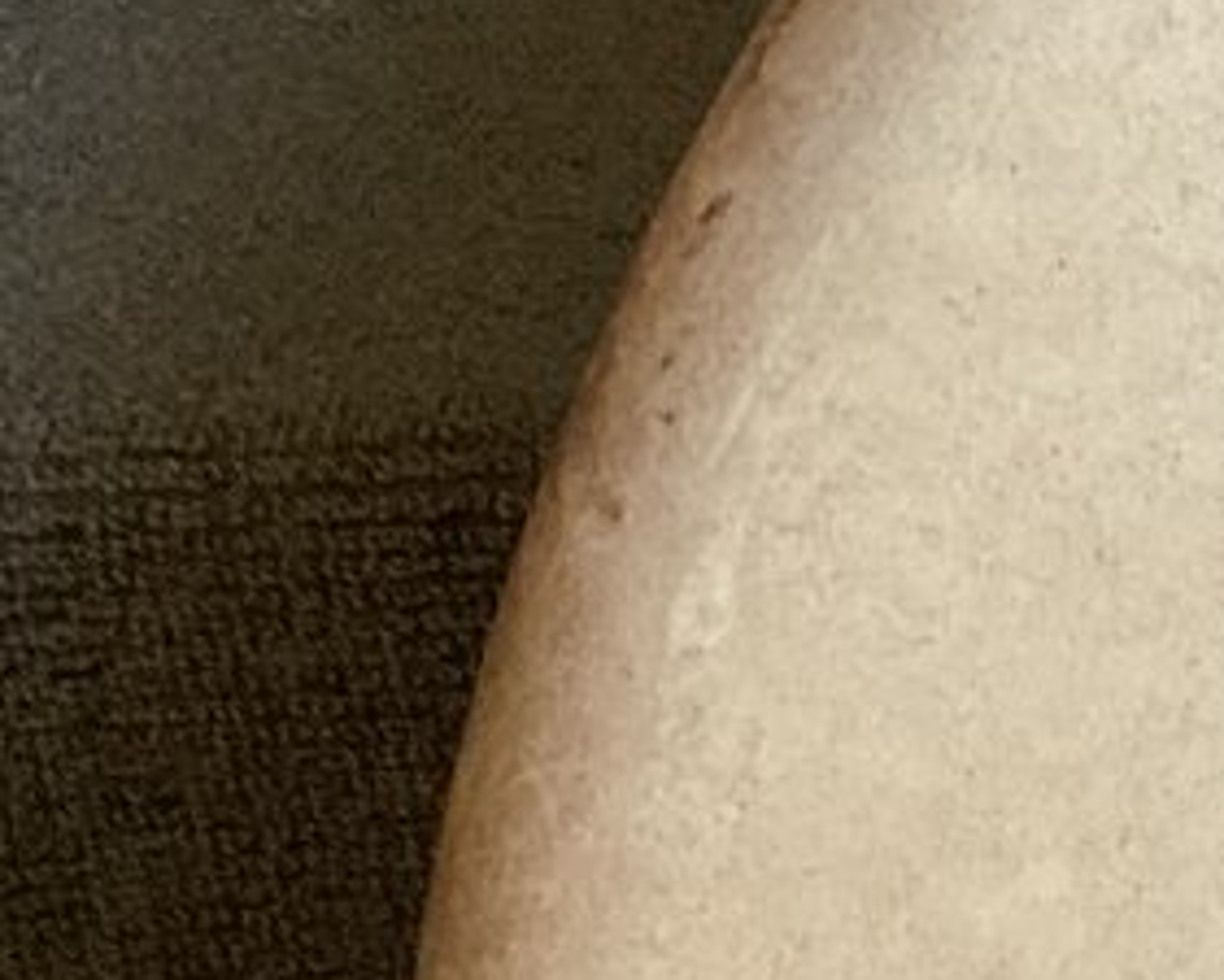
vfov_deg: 9.2
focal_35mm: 163
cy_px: 1540
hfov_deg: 10.5
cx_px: 2703
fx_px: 5907
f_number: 2.4
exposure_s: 1/50
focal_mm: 3.3
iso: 64
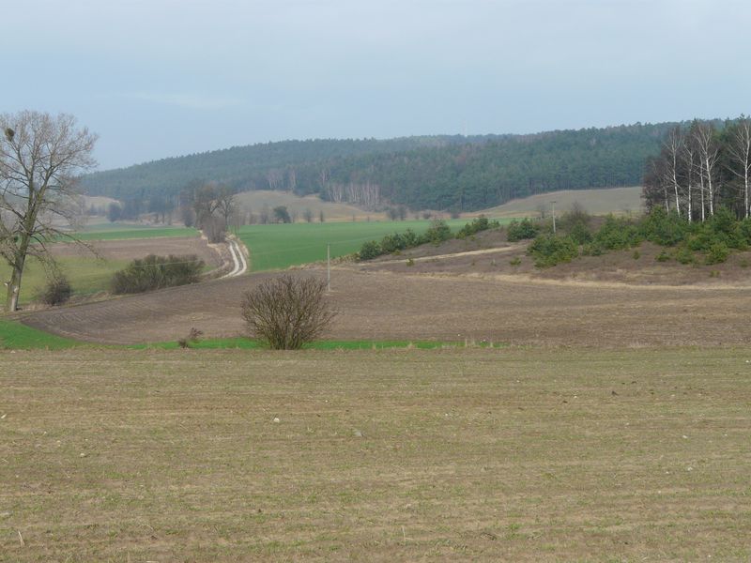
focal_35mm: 64
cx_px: 376
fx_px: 1388
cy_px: 282
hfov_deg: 30.3
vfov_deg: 22.9
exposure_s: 1/250
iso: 100
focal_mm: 10.5
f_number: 5.6
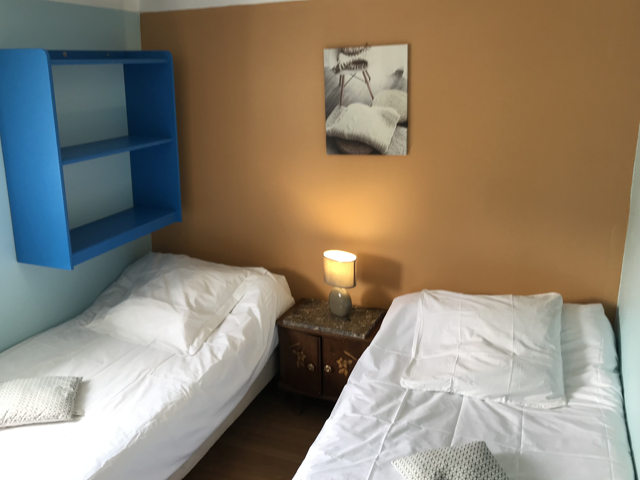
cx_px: 294
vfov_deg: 44.1
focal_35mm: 32
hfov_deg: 56.7
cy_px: 222
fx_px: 592
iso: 25
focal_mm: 3.99
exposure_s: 1/50
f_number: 1.8
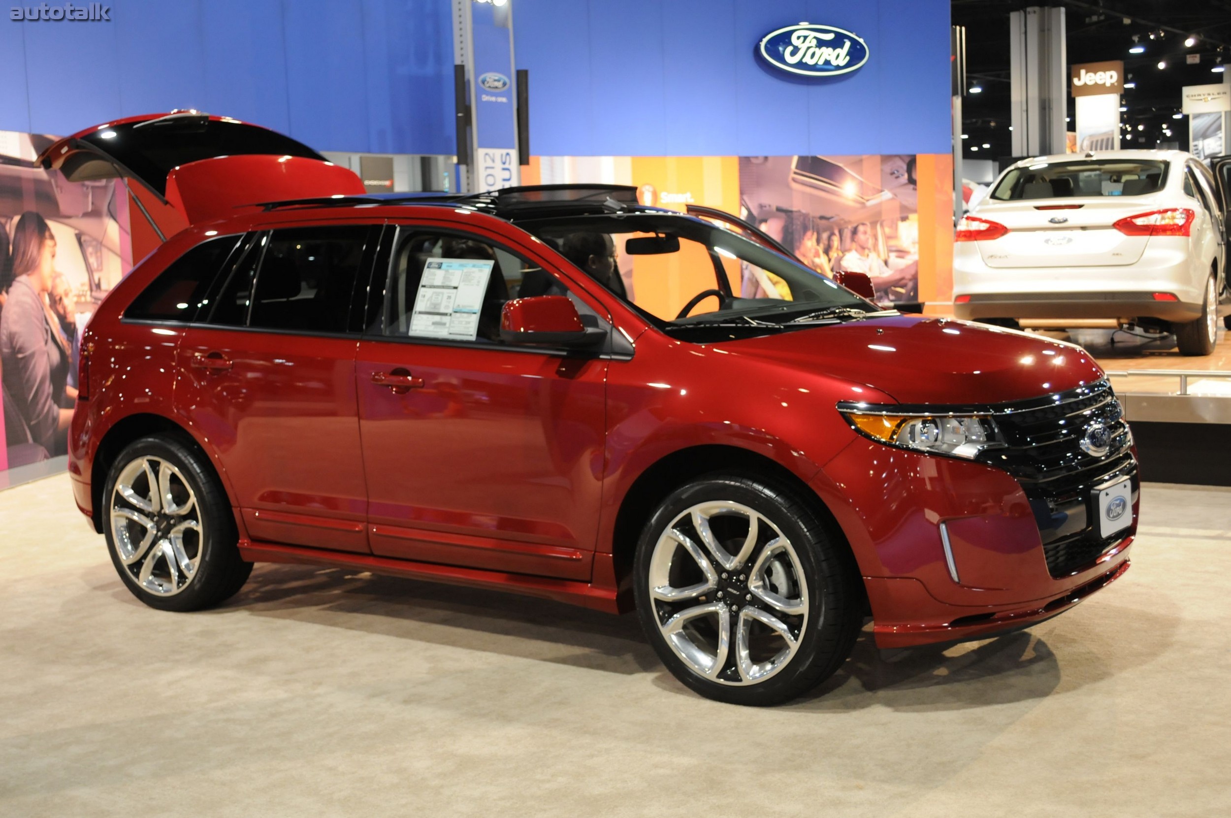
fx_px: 1639
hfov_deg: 41.2
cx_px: 616
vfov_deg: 28.0
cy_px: 409
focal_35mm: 48
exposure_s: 1/30
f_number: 4.8
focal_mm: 32
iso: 800
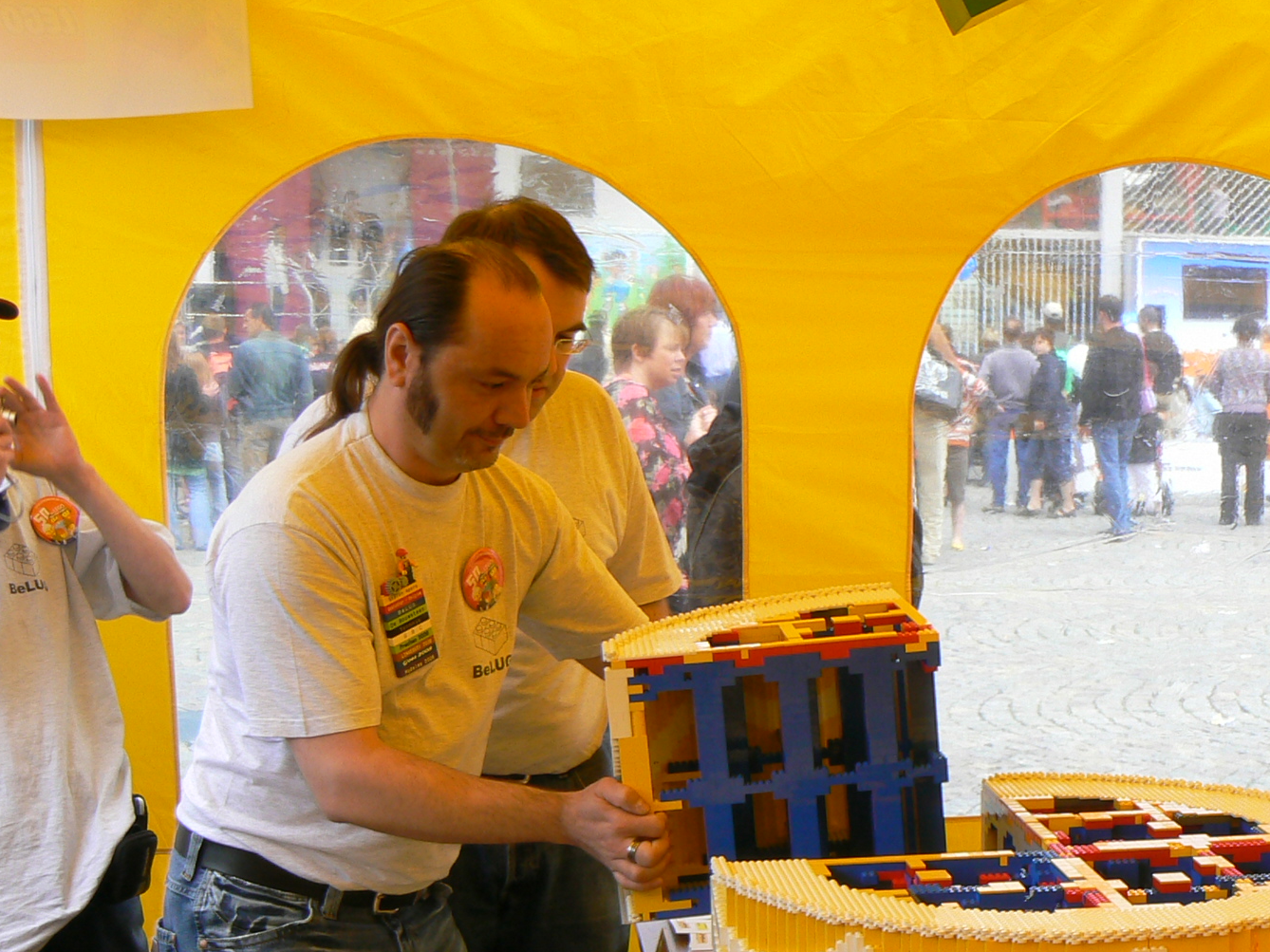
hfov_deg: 30.5
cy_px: 776
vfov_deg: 23.3
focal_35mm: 62
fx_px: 2274
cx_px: 1006
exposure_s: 1/125
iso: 80
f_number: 5.6
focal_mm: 6
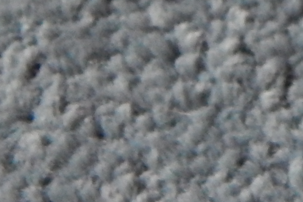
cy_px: -223
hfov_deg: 10.4
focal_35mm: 182
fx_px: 1531
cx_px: 607
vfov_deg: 7.2
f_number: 3.4
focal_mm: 6.8
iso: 800
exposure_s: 1/8
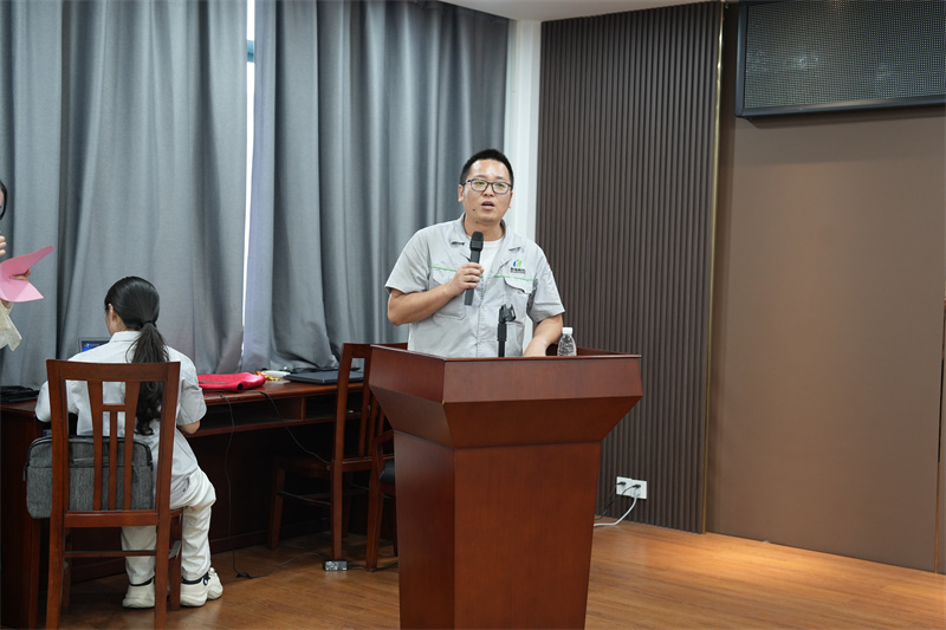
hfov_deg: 38.9
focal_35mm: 51
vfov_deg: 26.5
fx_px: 1340
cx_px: 473
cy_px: 315
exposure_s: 1/60
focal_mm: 51
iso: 1000
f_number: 3.5
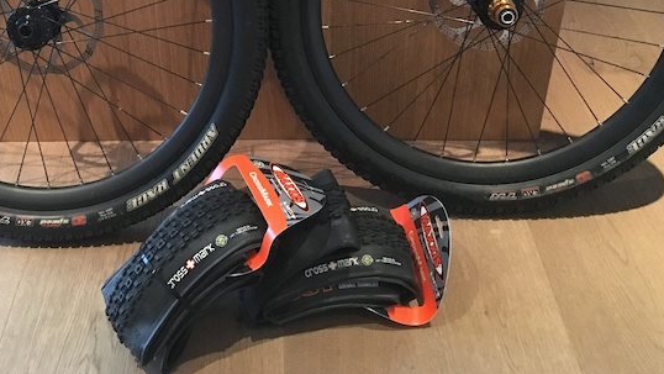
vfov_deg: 24.6
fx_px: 828
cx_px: 259
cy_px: 27
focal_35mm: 47
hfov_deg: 43.4
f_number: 2.2
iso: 320
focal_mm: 4.15
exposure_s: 1/15
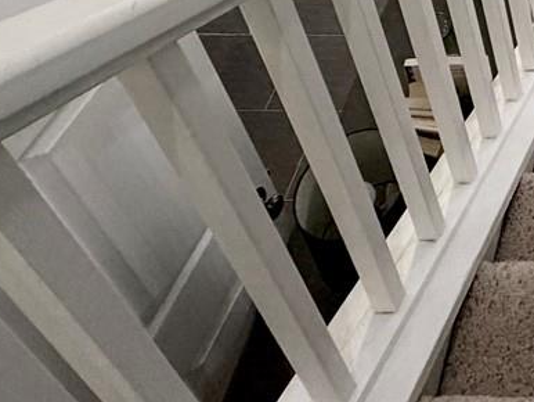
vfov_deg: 18.8
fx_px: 895
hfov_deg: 26.8
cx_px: 732
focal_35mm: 58
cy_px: -340
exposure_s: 1/60
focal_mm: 2.22
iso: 250
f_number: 2.2
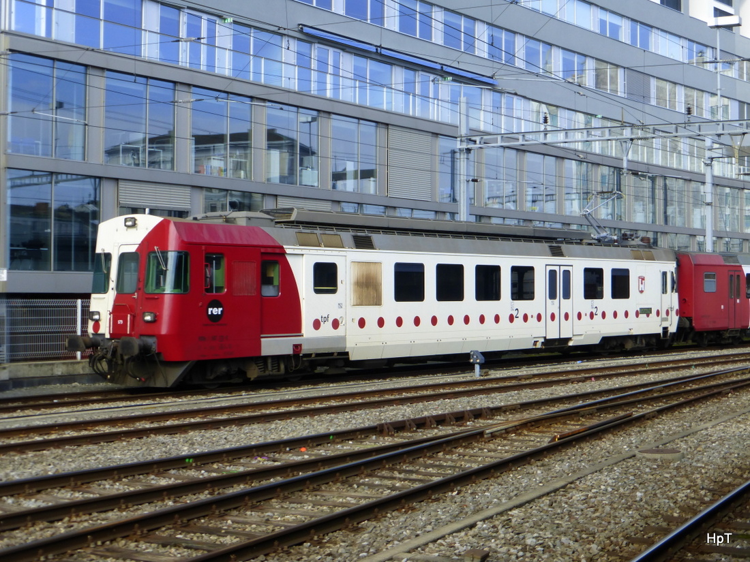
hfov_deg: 33.8
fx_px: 1235
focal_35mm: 57
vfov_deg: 25.7
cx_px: 375
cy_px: 281
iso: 100
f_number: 4.6
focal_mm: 9.7
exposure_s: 1/320
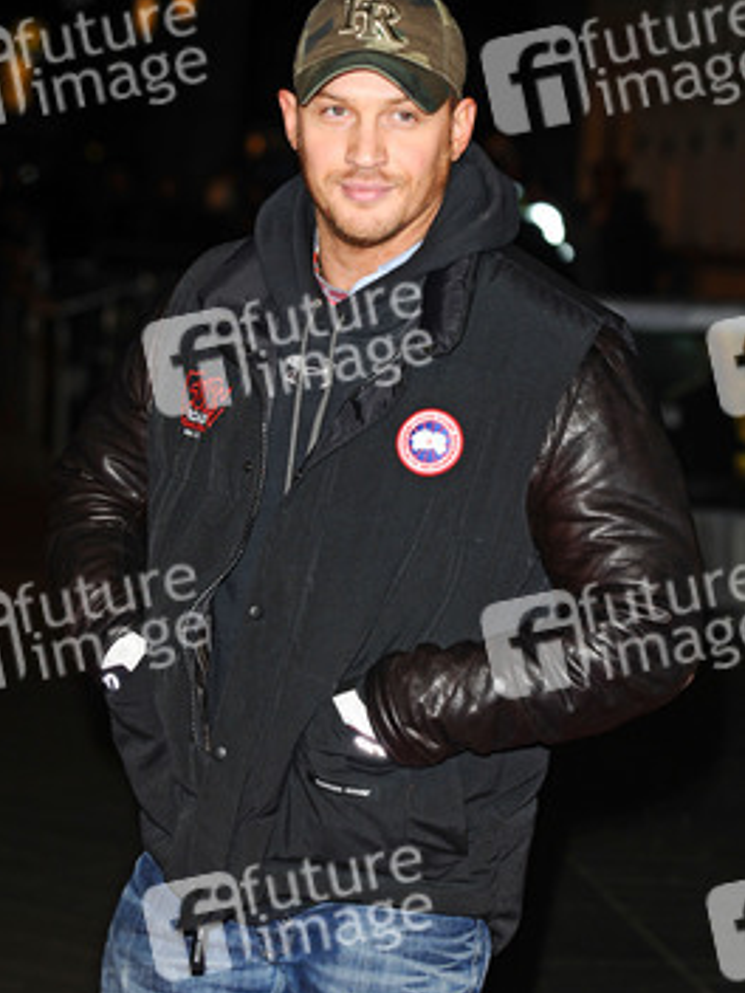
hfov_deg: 11.3
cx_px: 371
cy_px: 491
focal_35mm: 131
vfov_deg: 15.1
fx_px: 3759
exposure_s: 1/200
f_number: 4.5
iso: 320
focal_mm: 80
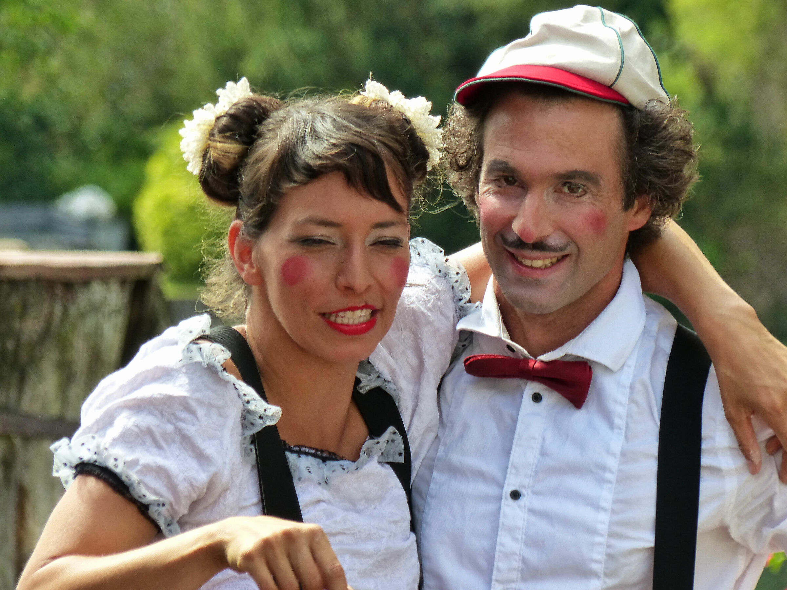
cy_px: 295
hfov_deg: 4.2
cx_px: 394
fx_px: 10640
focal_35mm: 468
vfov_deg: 3.2
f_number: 4
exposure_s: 1/400
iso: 200
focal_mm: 84.3
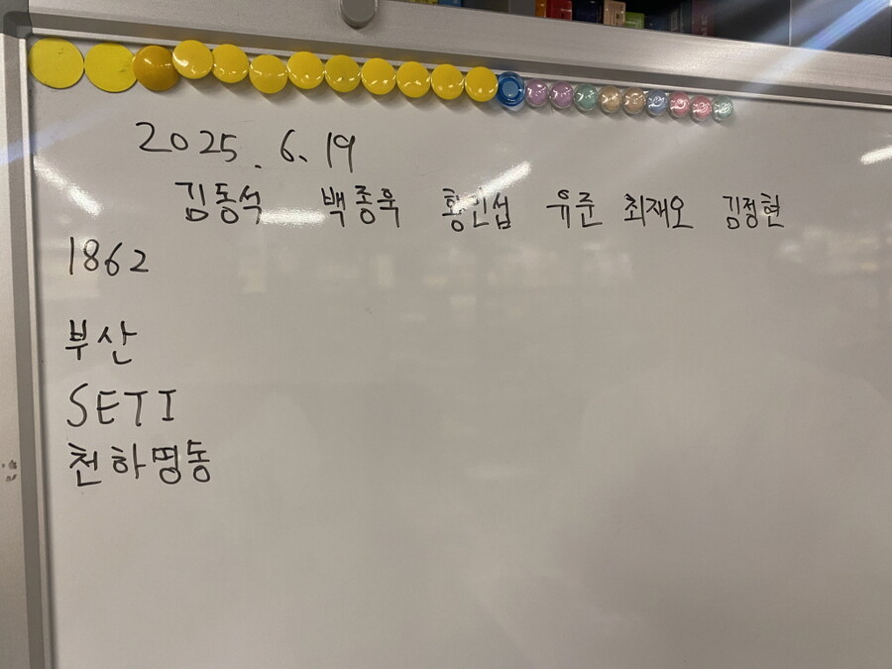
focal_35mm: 26
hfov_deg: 67.3
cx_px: 446
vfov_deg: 53.1
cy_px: 334
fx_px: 670
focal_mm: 4.25
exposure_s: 1/60
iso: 160
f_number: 1.8
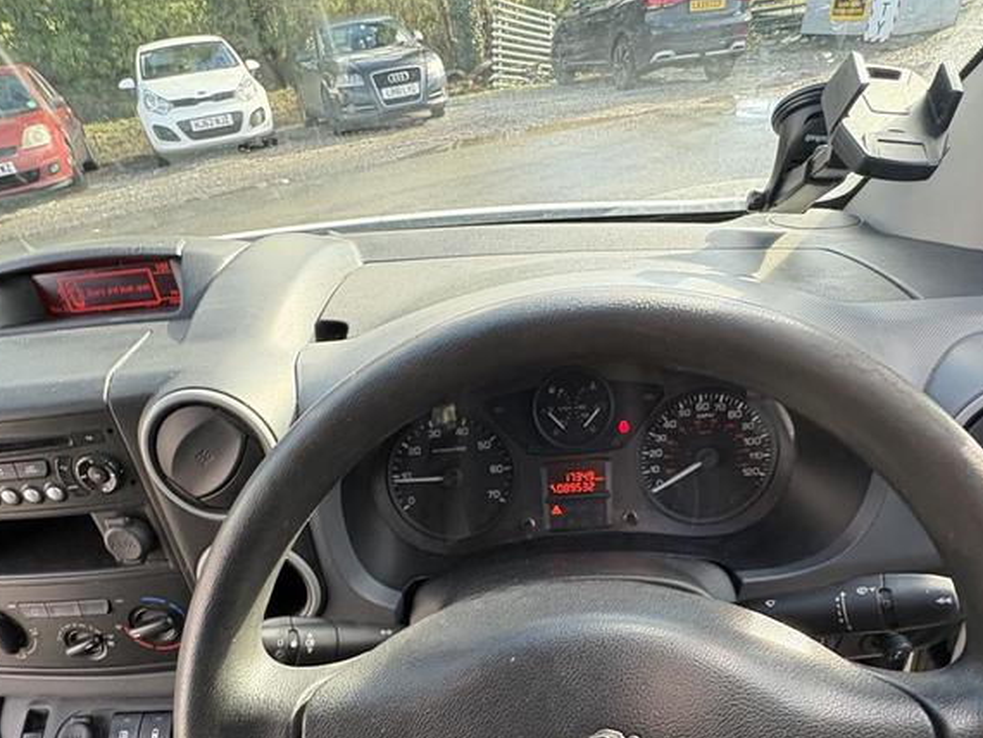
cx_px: 471
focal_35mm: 22
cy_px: 531
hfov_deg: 76.3
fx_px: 625
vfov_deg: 58.7
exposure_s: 1/99
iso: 160
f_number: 2.2
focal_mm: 2.22
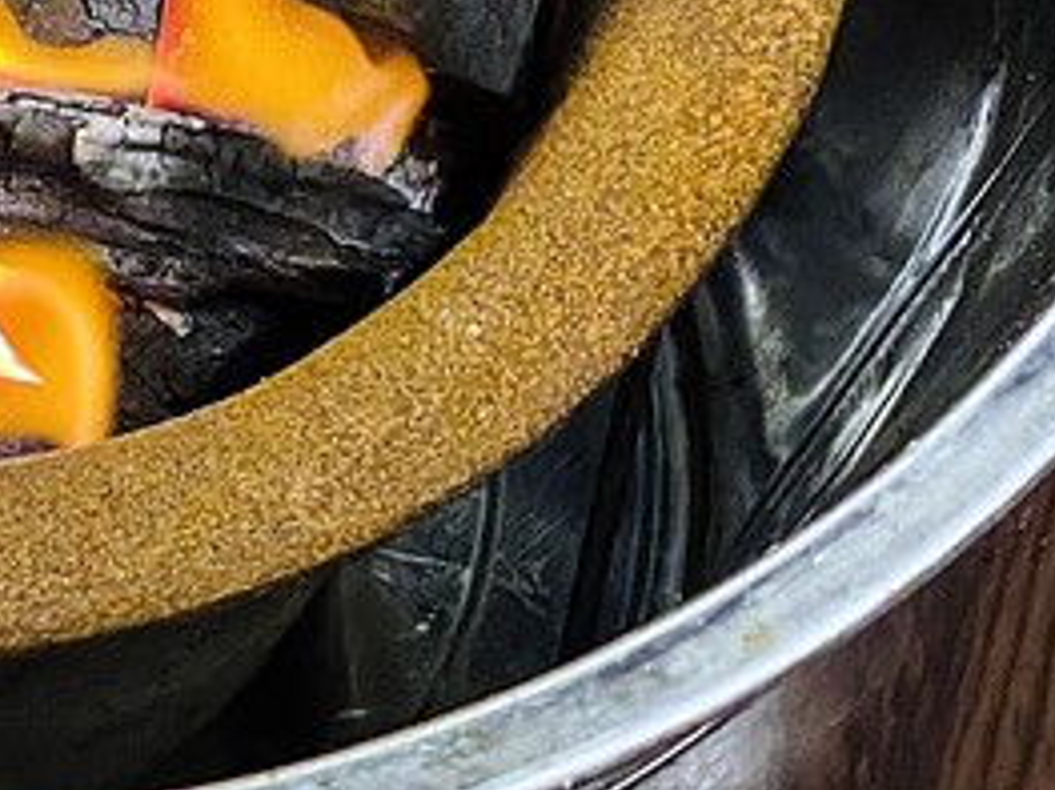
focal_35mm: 168
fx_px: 5118
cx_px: -229
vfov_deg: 8.7
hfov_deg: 11.5
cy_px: -271
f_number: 2
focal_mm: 6
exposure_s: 1/60
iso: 640
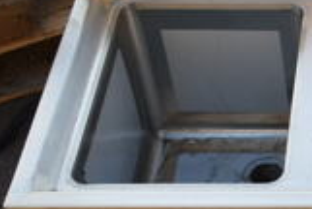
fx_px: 1085
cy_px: 230
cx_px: 510
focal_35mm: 125
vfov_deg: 10.9
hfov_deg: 14.8
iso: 200
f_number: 3.8
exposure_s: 1/125
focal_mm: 22
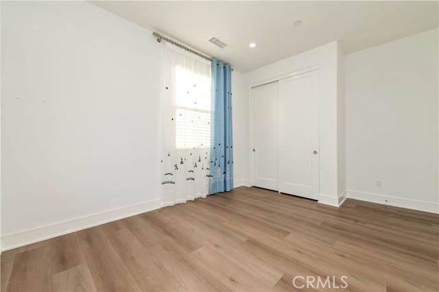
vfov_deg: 81.1
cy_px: 146
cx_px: 220
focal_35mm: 14
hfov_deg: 104.3
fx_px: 171
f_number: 5.6
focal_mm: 14
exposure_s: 1/125
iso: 160
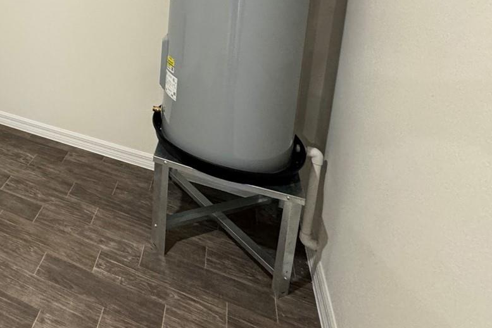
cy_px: -28
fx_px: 410
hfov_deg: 51.0
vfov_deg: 37.1
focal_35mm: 30
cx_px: 9
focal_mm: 2.22
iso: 500
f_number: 2.2
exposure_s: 1/60
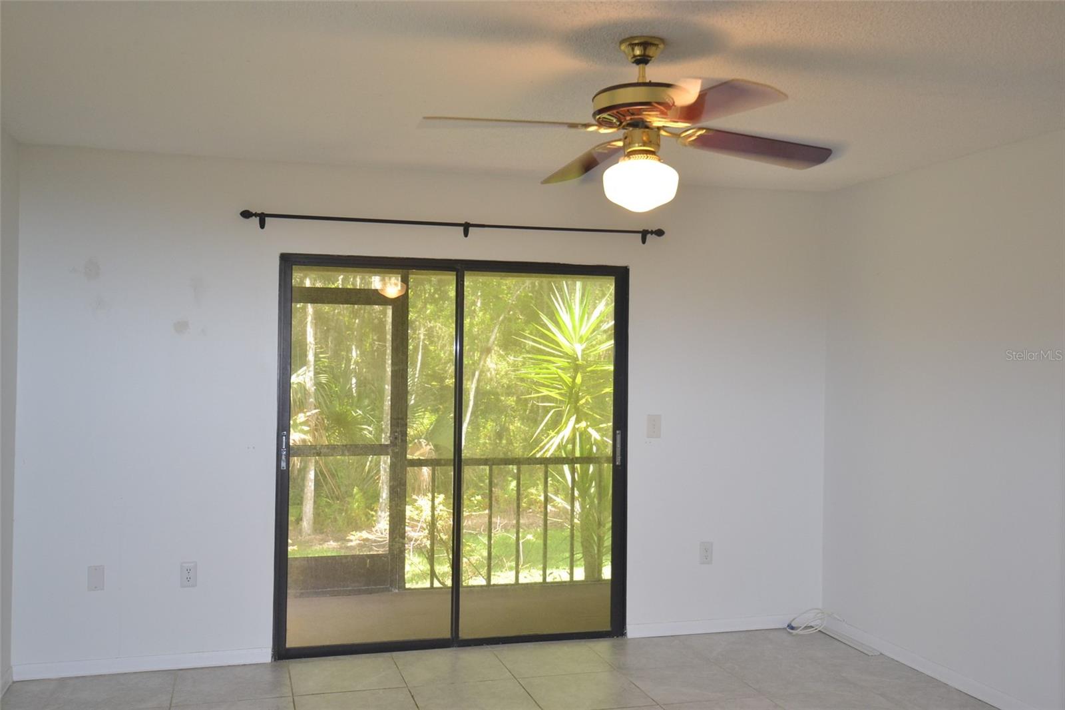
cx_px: 532
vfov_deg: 36.9
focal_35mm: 36
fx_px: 1065
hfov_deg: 53.1
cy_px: 355
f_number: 4.5
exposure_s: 1/60
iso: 720
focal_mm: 24
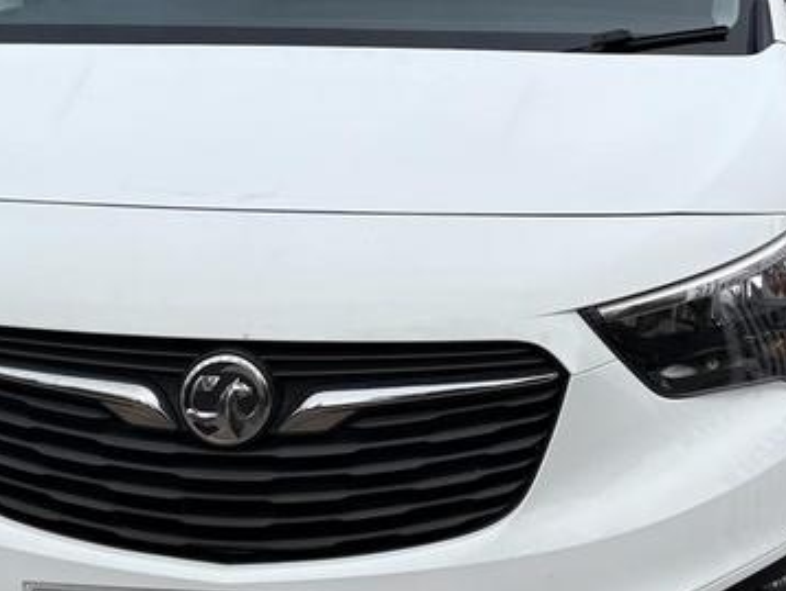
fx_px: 1477
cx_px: 413
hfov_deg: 29.8
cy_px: 297
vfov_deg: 22.6
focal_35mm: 65
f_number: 1.6
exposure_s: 1/1135
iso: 50
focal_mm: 5.96
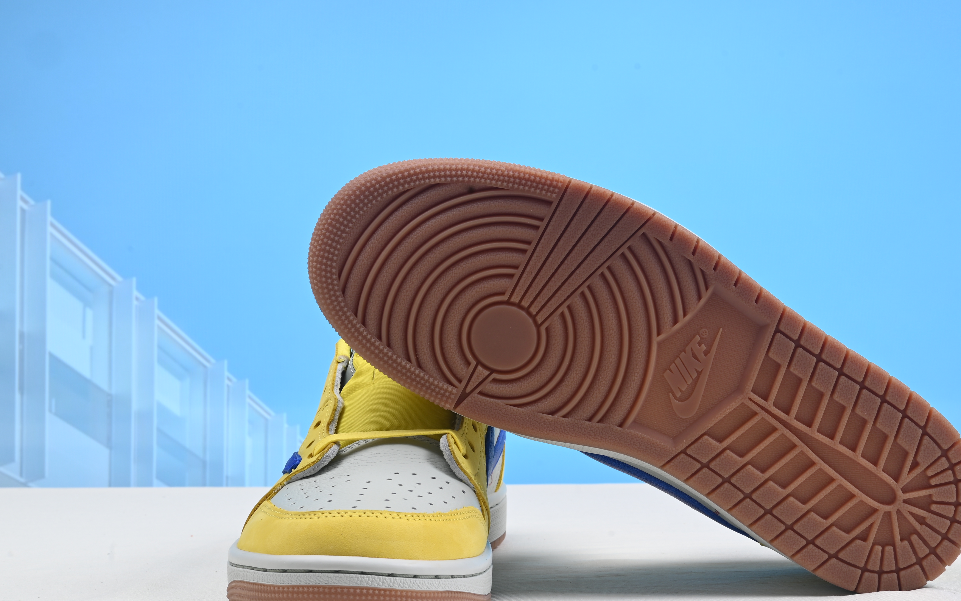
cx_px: 548
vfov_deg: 23.5
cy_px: 269
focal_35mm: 55
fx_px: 1440
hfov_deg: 36.8
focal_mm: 40
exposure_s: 1/2.5
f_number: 16
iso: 100
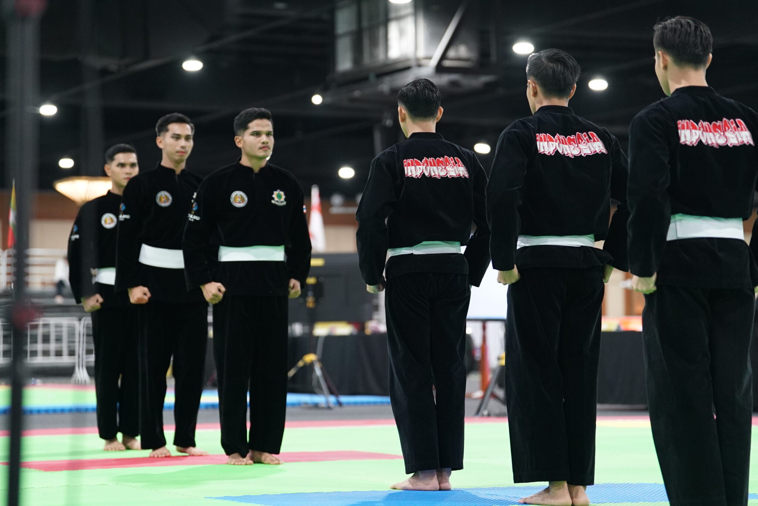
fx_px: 2149
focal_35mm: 102
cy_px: 253
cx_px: 379
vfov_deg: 13.4
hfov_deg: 20.0
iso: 2500
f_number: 2.8
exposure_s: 1/200
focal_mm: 102
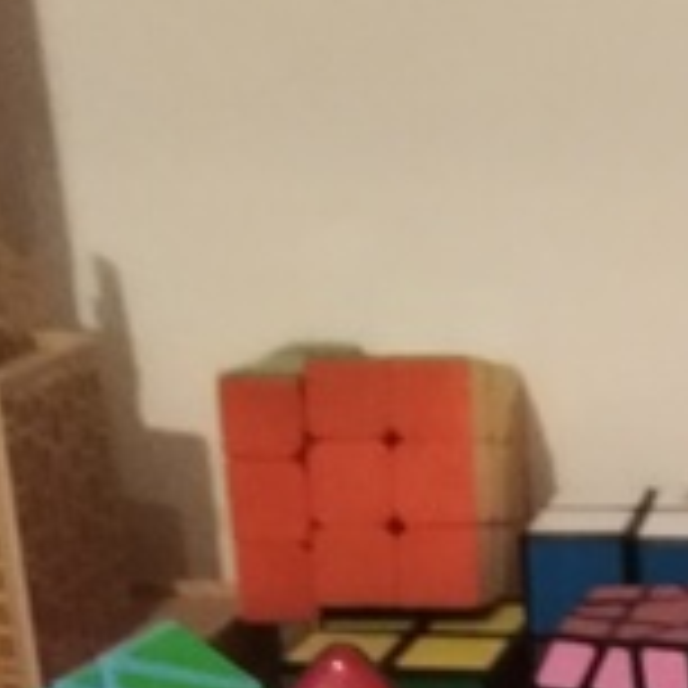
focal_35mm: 96
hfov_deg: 17.0
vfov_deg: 17.2
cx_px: 908
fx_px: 2159
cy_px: 861
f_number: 2.2
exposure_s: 1/12.5
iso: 2523
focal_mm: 3.83
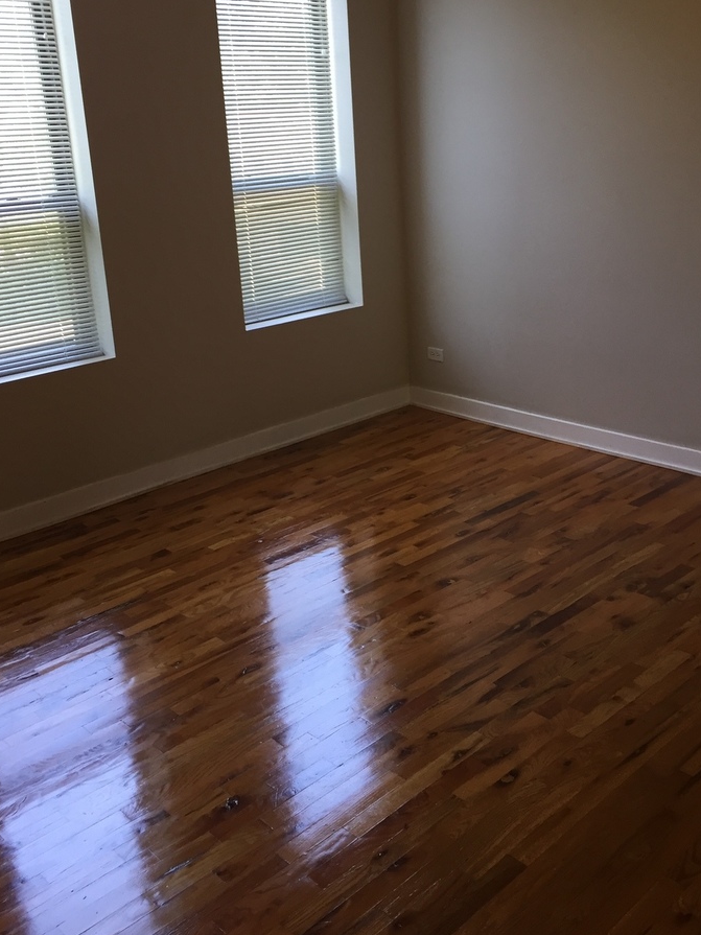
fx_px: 945
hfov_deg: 40.7
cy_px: 389
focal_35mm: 35
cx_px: 377
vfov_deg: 52.4
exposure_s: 1/30
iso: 32
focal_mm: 4.15
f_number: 2.2
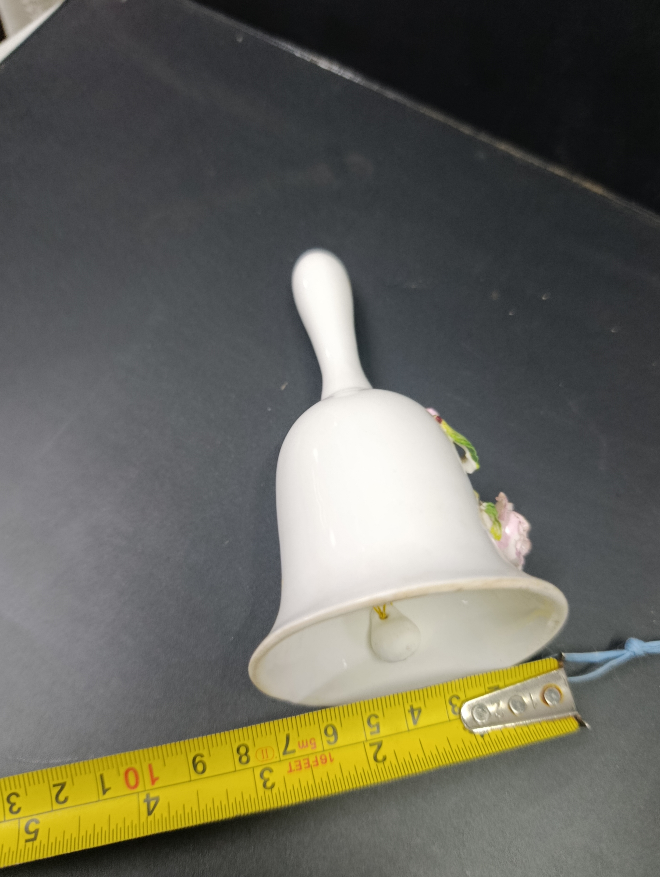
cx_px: 334
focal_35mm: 25
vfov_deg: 69.3
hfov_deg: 55.0
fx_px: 634
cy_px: 453
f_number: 1.65
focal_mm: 6.11
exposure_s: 1/33.3
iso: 1221
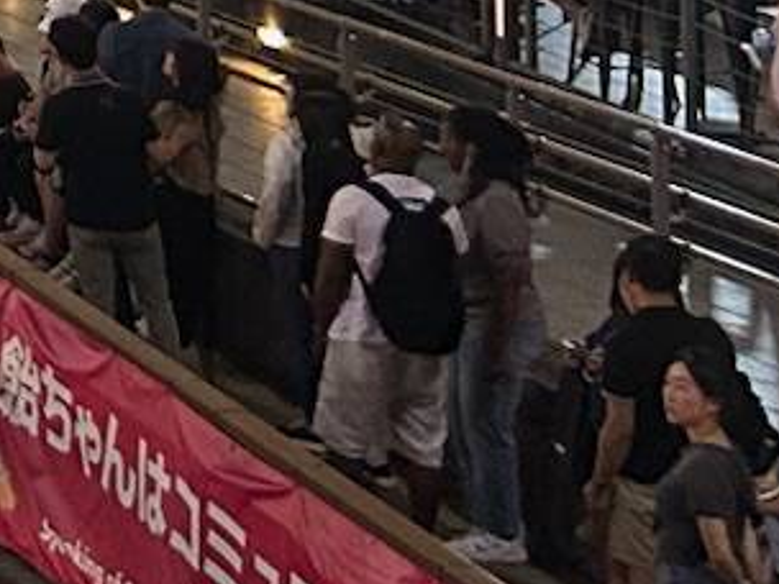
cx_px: -1520
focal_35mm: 175
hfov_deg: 9.2
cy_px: -1073
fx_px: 3938
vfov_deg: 7.6
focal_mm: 5.7
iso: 125
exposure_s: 1/60
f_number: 1.5
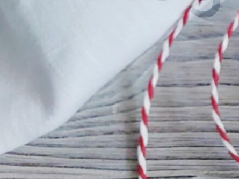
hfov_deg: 11.1
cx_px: 637
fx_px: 953
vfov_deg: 10.5
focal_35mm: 138
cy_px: -46
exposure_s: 1/24
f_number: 1.8
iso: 250
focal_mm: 5.23
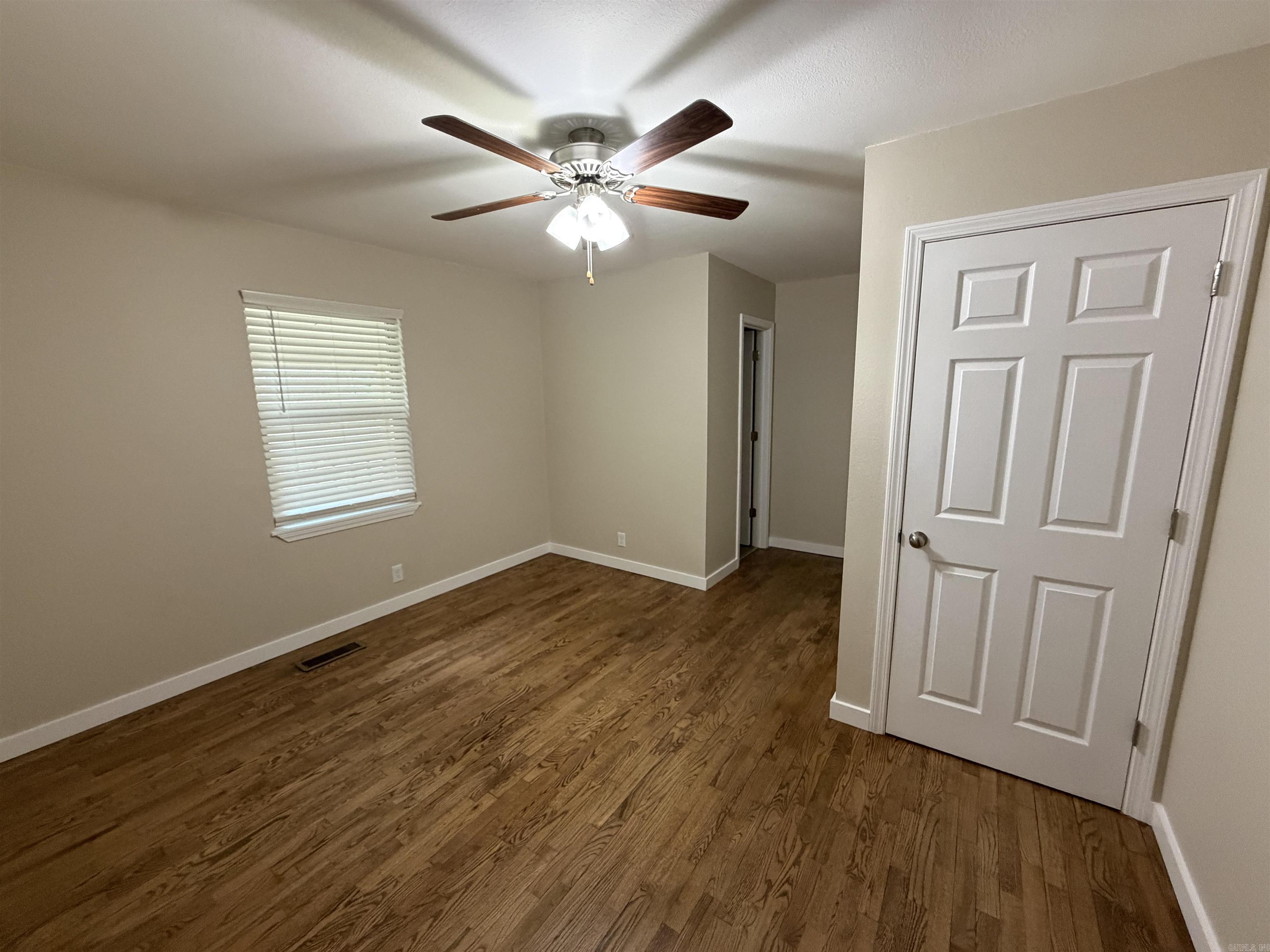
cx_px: 635
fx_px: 514
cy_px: 476
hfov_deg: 102.1
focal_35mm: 14
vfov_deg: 85.7
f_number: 2.2
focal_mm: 2.22
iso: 400
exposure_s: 1/60
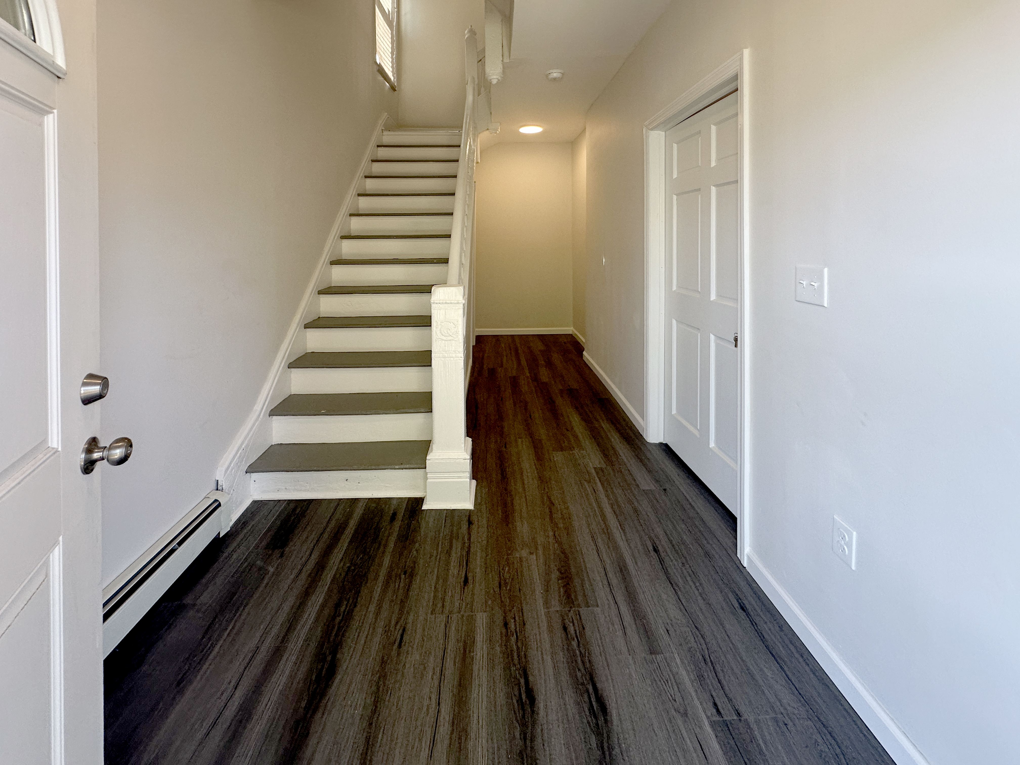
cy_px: 382
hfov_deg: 102.1
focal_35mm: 14
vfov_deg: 85.7
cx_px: 510
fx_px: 413
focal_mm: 2.22
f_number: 2.2
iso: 160
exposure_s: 1/120
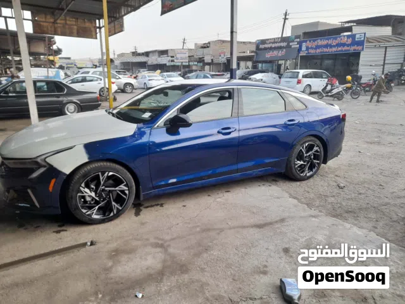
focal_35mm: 25
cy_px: 152
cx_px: 202
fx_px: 292
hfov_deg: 69.4
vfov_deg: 54.9
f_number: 2
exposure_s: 1/50
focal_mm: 4.6
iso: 25
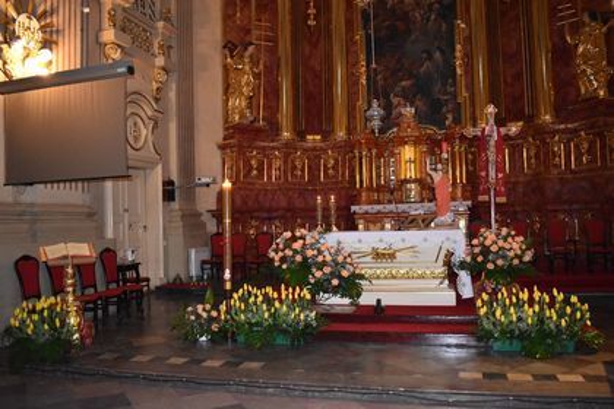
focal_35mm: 30
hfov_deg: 61.9
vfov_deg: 43.6
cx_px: 307
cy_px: 204
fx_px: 512
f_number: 3.5
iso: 4500
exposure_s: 1/60
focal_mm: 20
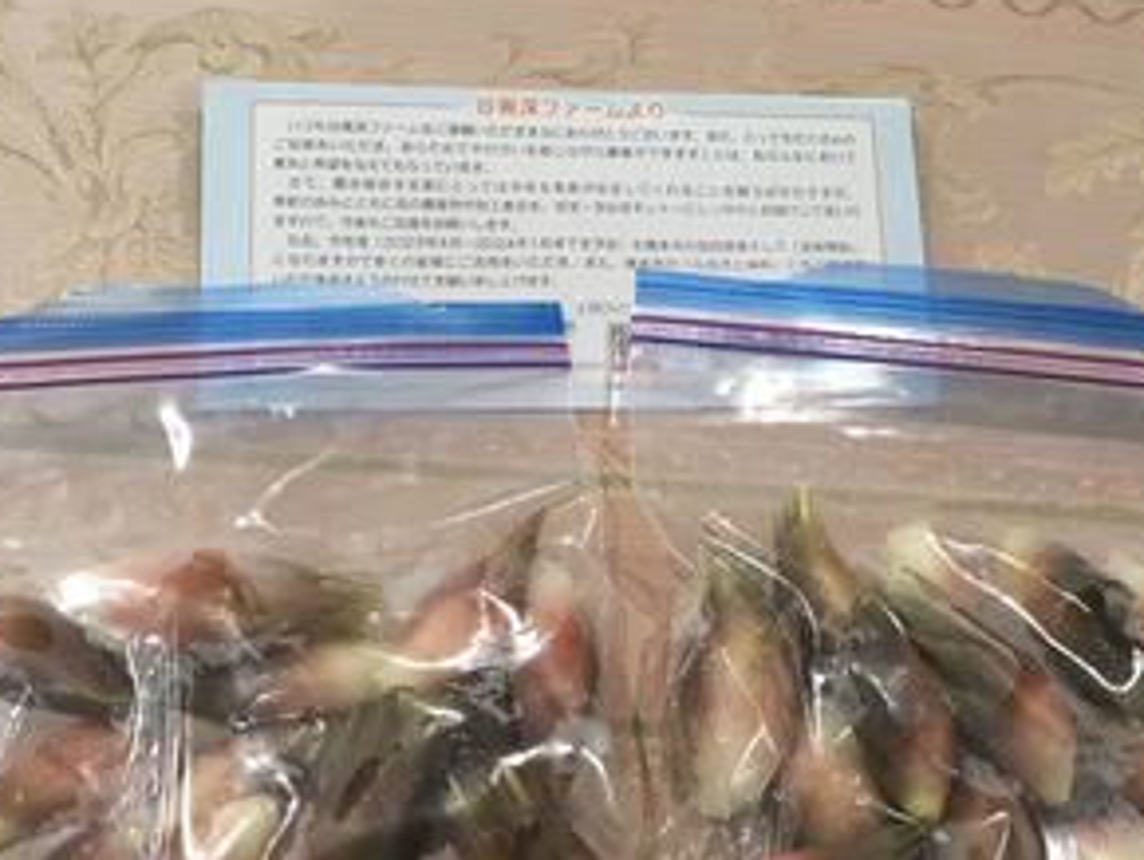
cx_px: 604
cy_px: 572
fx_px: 1323
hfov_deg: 46.7
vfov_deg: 35.7
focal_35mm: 40
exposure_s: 1/30
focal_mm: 4.15
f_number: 2.2
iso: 80
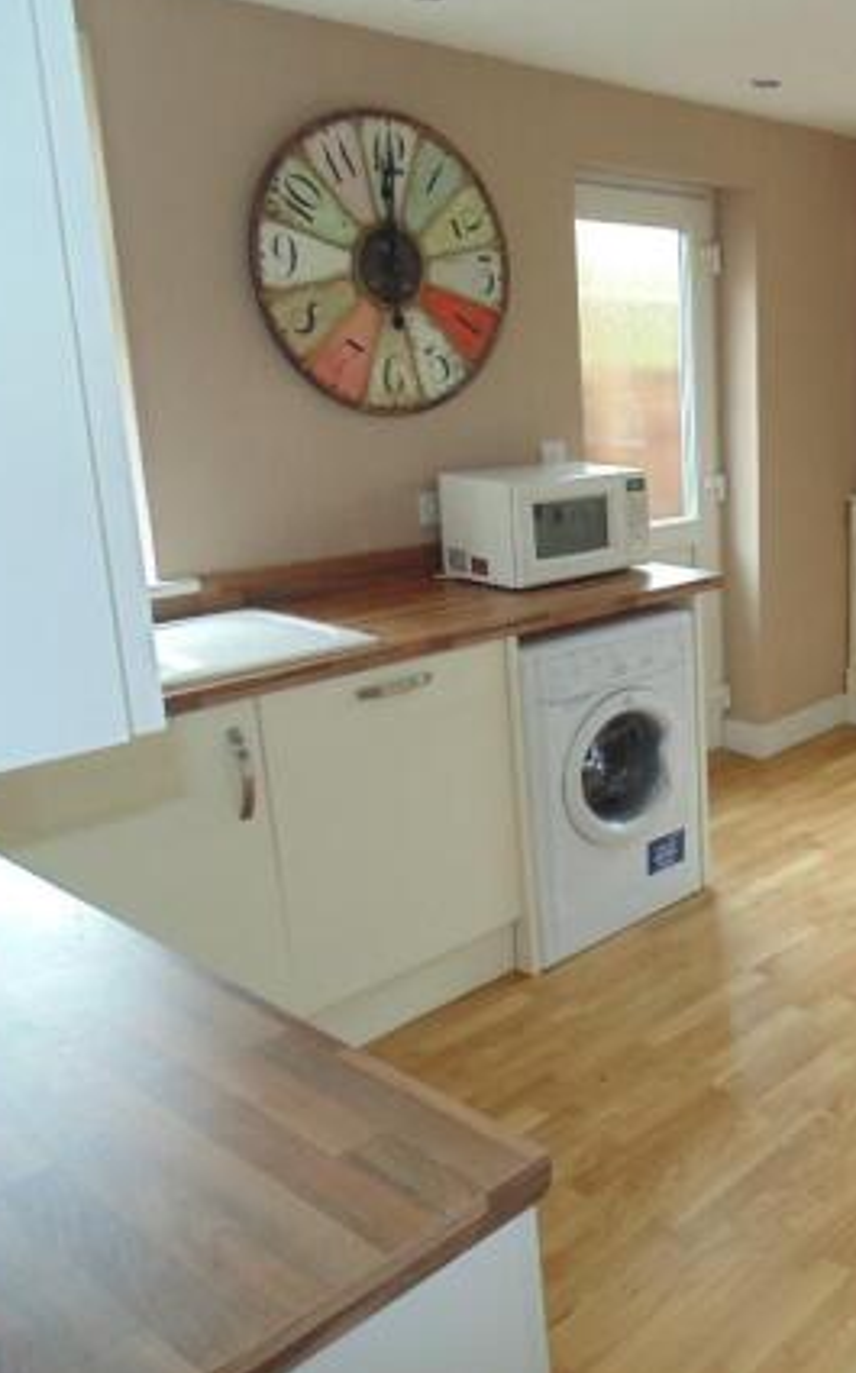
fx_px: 1196
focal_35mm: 32
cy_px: 677
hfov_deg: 34.9
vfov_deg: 59.7
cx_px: 896
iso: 80
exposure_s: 1/30
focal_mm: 4
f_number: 3.1
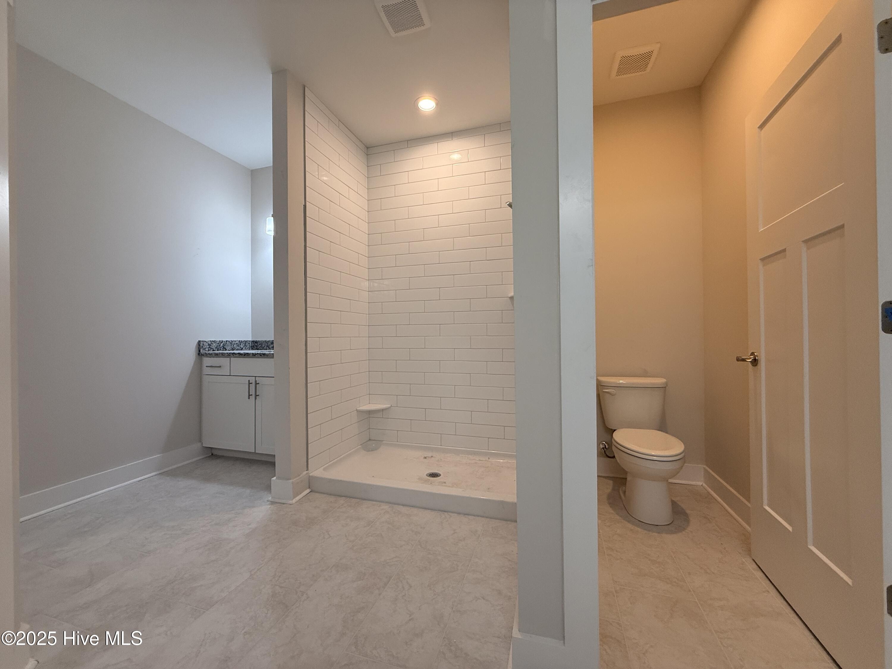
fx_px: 361
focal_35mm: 14
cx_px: 446
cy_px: 334
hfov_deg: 102.1
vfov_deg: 85.7
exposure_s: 1/120
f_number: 2.2
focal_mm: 2.22
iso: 125
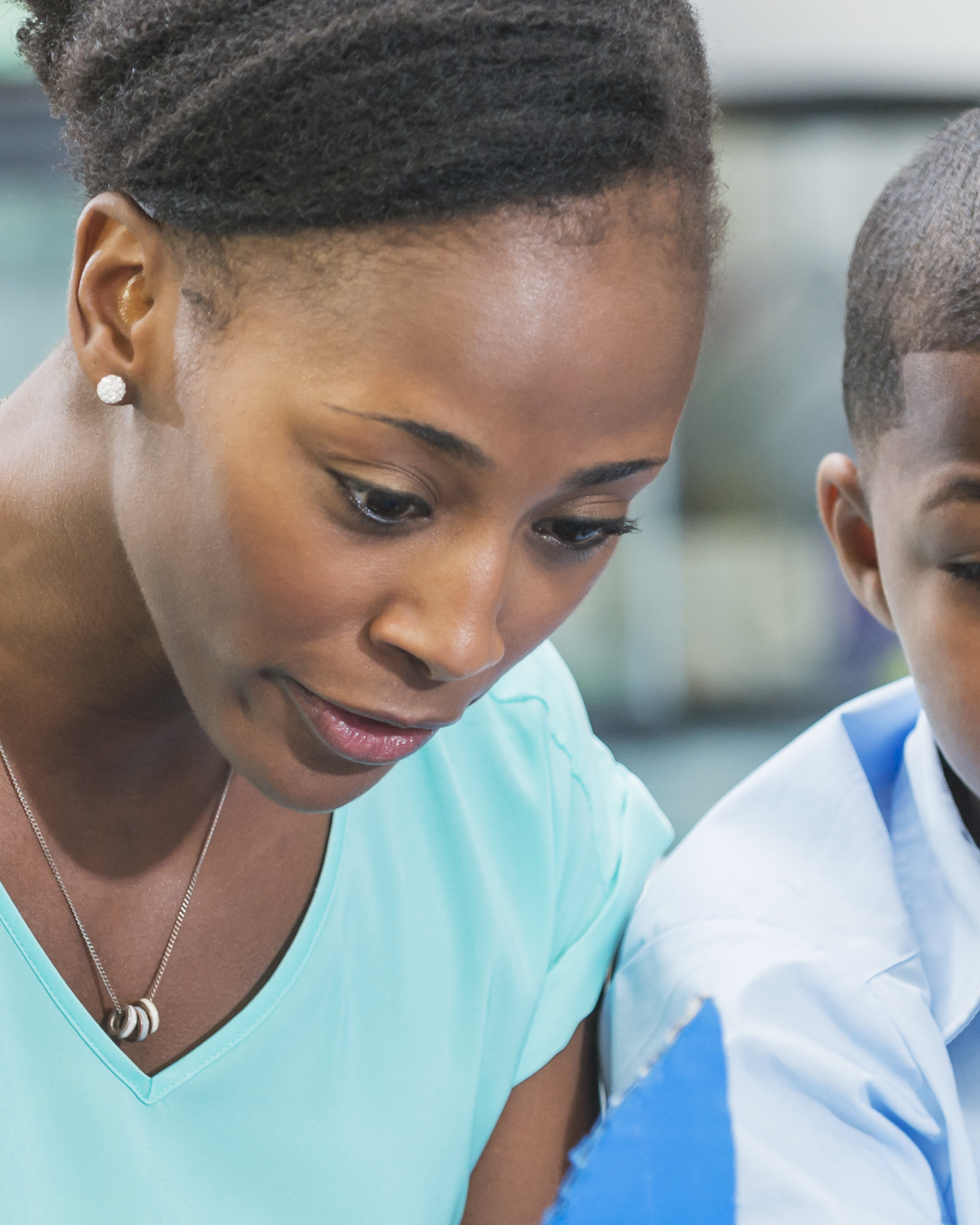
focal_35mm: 448
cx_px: 524
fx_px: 16244
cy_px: 665
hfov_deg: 3.5
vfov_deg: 4.3
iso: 400
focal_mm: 140
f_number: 3.5
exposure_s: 1/200
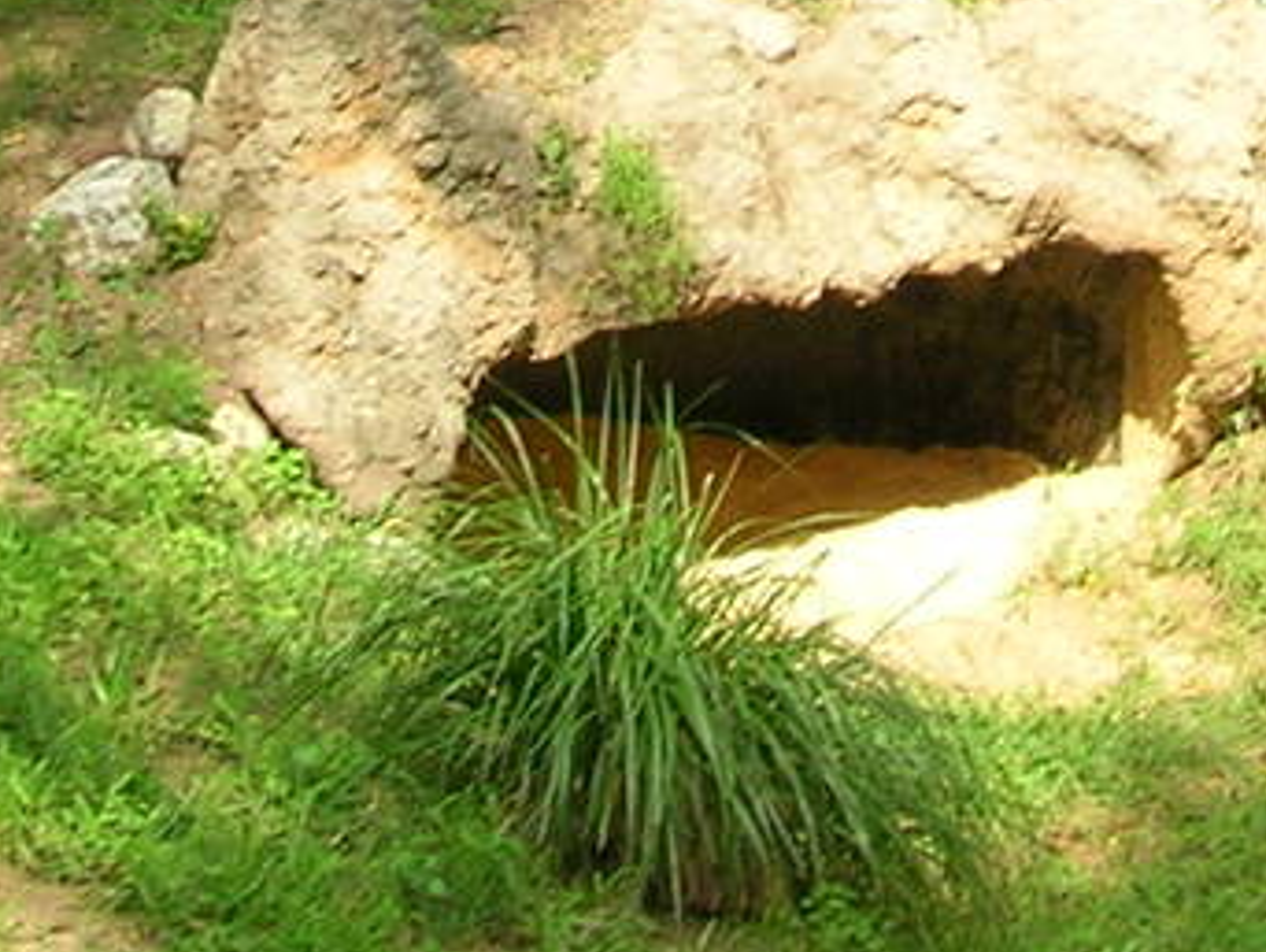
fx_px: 5819
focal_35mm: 159
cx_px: 796
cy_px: -737
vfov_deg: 9.0
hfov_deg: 12.4
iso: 50
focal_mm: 5.7
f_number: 4.9
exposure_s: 1/60.3
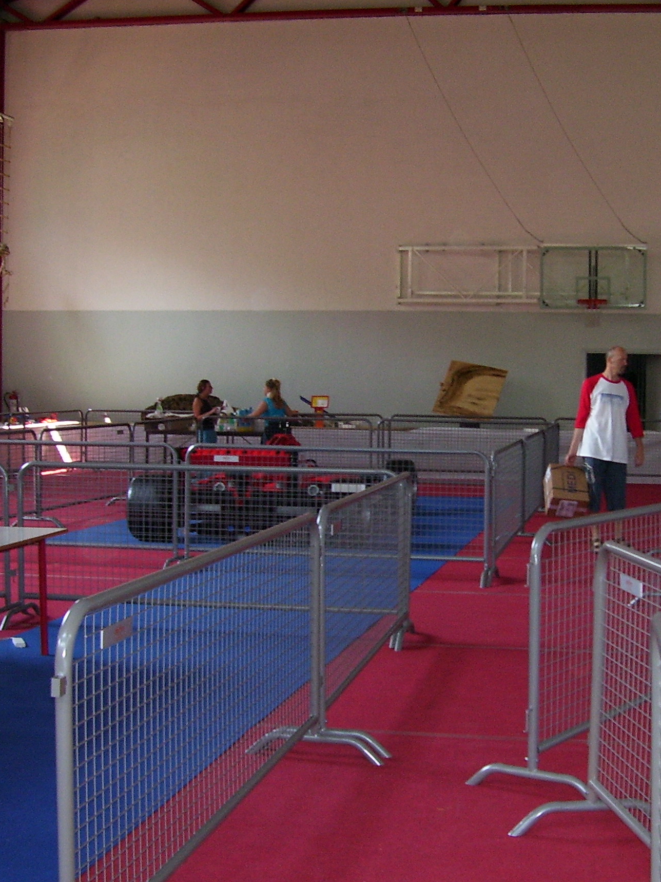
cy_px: 440
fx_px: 1298
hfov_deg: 28.2
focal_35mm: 51
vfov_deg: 37.5
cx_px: 482
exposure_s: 1/60
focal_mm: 5.6
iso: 125
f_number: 2.7
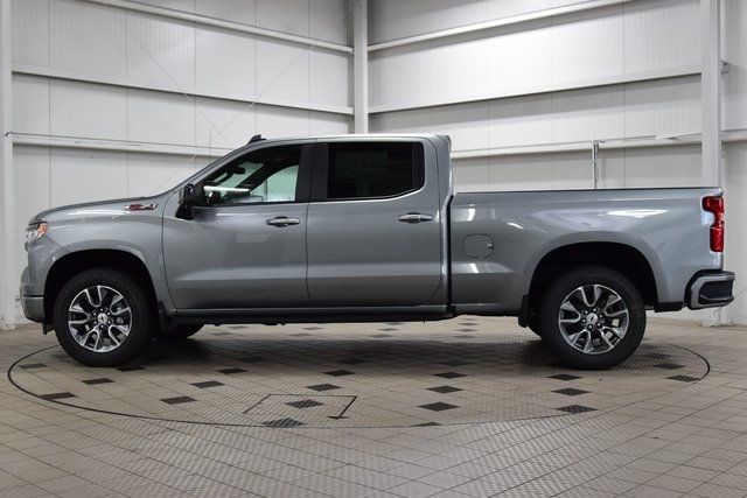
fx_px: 872
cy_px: 249
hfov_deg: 46.4
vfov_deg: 31.9
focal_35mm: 42
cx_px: 374
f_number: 8
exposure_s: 1/60
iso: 1600
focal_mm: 28
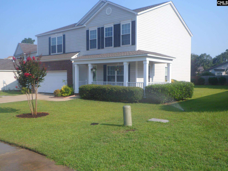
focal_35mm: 34
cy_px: 86
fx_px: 224
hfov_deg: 54.0
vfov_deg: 41.8
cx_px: 114
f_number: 3.7
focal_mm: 5.7
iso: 80
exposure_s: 1/750
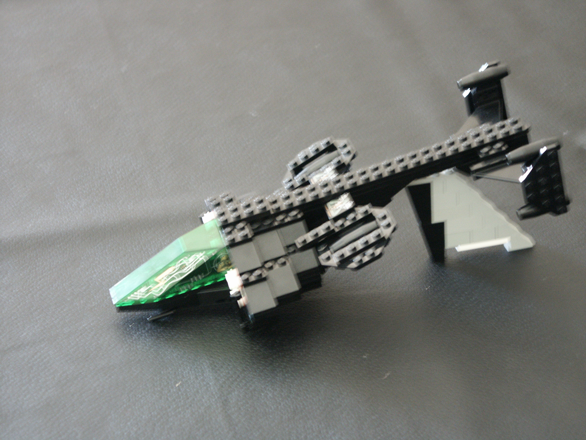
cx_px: 293
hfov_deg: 16.3
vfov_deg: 12.2
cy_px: 220
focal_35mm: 121
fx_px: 2048
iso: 200
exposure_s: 1/6
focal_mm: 30.75
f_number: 3.5
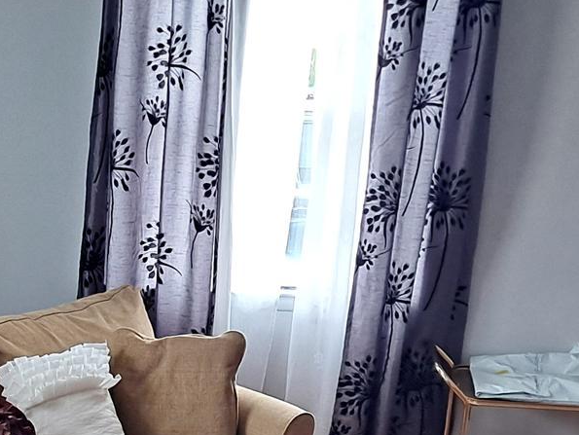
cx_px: 27
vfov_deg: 16.7
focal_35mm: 86
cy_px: 480
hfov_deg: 22.1
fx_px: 1439
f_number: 2
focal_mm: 4.6
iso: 320
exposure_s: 1/50
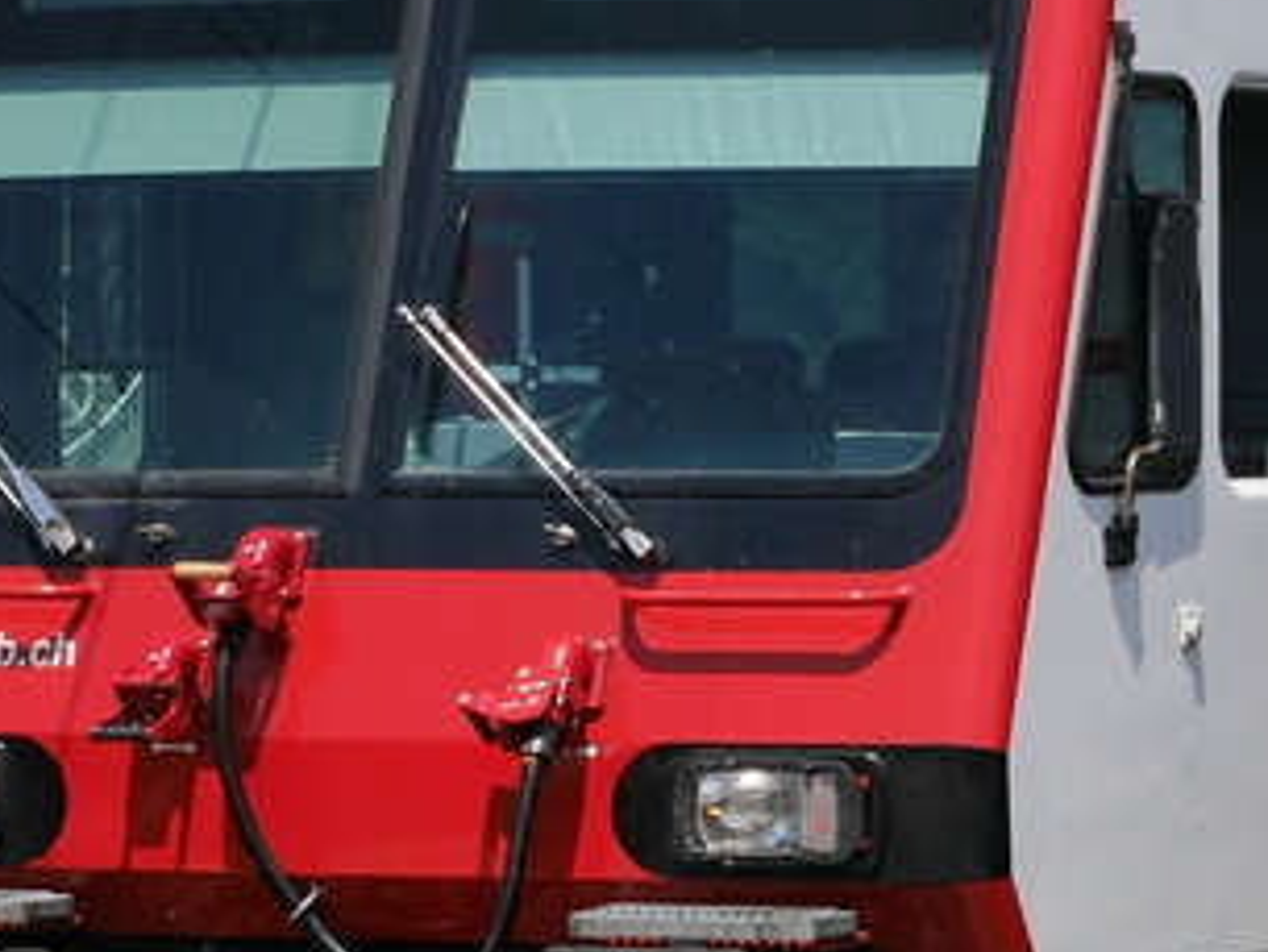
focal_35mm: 220
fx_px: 8062
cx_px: 1871
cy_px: 208
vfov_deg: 6.8
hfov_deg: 8.8
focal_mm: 28
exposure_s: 1/400
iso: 160
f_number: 10
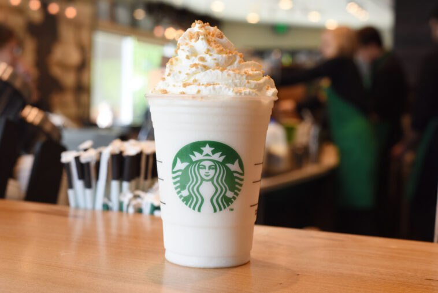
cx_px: 219
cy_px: 146
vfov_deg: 27.0
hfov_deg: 39.6
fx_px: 609
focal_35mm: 50
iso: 1600
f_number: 6.3
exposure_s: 1/160
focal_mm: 50
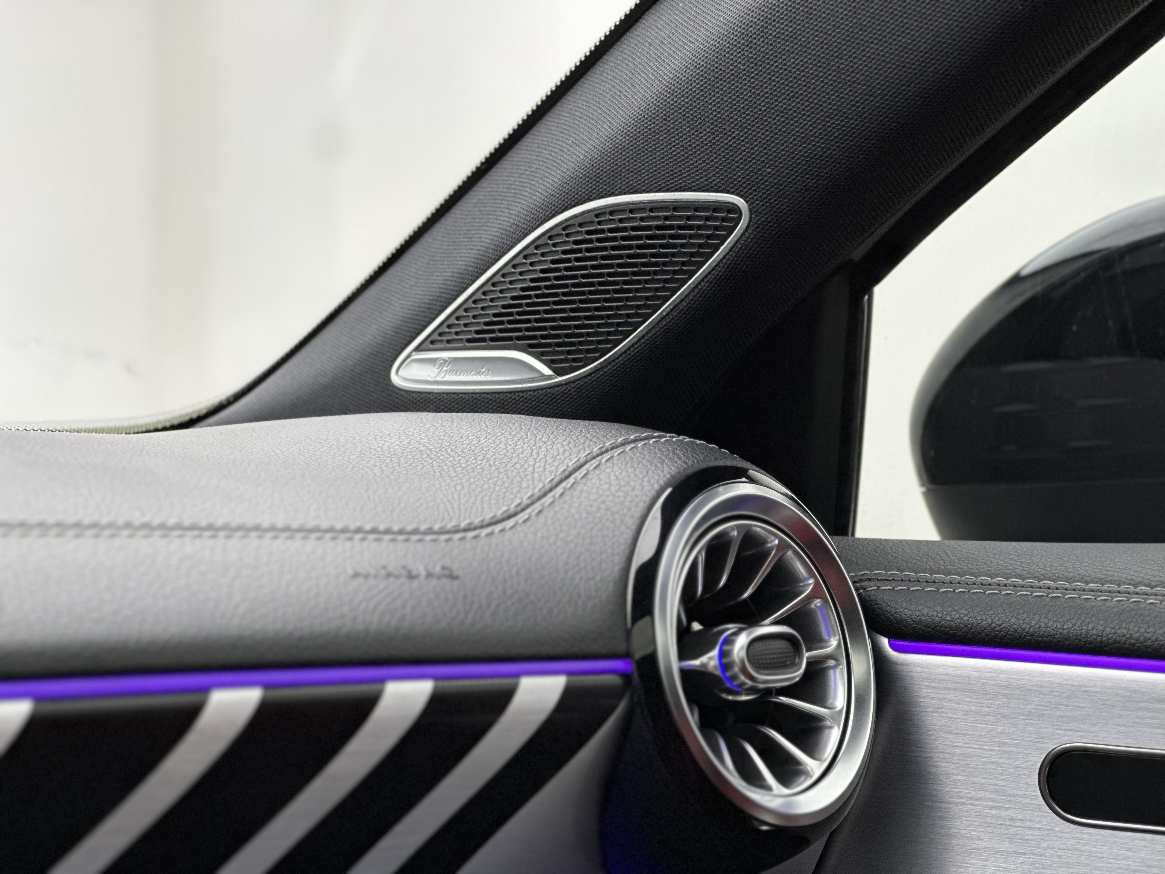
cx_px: 582
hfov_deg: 25.3
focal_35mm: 77
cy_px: 437
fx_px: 2591
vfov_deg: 19.1
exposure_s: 1/100
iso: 200
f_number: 2.8
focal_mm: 9
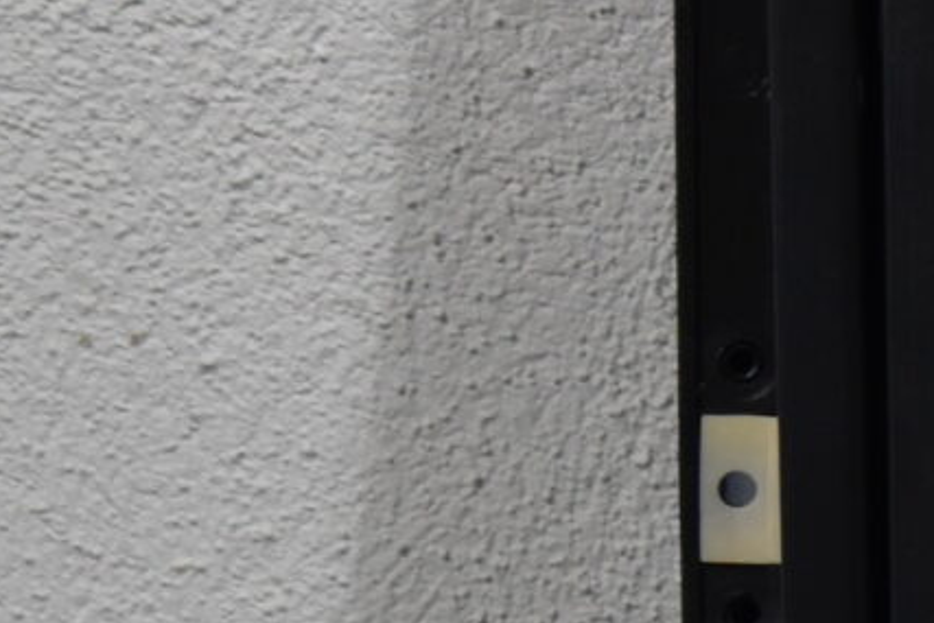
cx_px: 1969
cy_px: 499
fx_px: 12846
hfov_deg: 4.1
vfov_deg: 2.8
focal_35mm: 495
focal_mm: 55
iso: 800
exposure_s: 1/200
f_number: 5.6
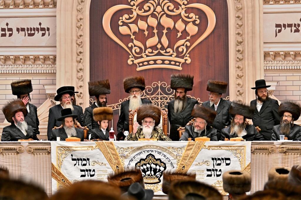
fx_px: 1028
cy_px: 100
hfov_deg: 16.7
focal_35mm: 123
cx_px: 150
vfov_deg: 11.1
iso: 250
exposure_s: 1/250
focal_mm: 82
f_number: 2.8
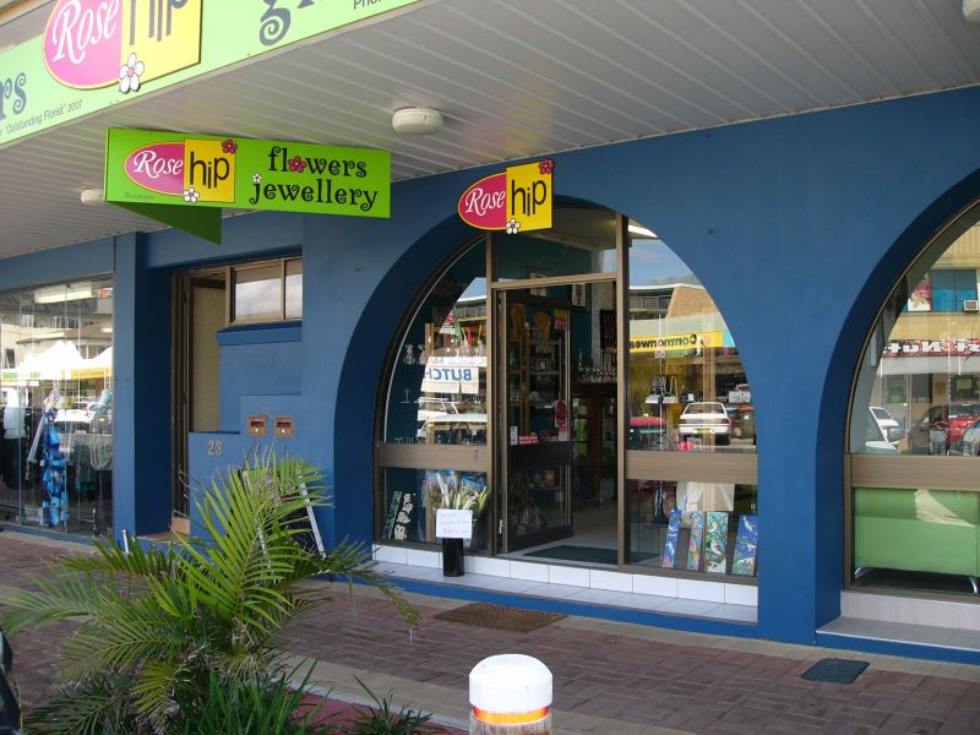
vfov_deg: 39.7
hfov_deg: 51.4
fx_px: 1019
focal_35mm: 36
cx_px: 490
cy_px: 368
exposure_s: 1/125
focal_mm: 6
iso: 50
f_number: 2.8
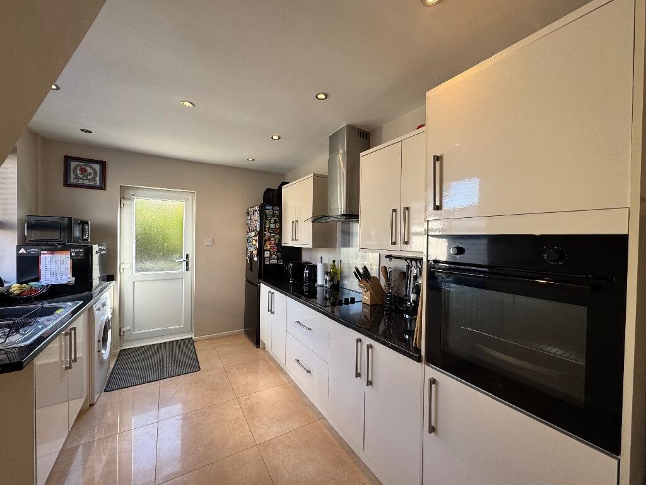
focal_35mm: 14
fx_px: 261
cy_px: 242
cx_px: 323
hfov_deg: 102.1
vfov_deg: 85.7
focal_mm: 2.22
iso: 80
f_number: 2.2
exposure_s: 1/99
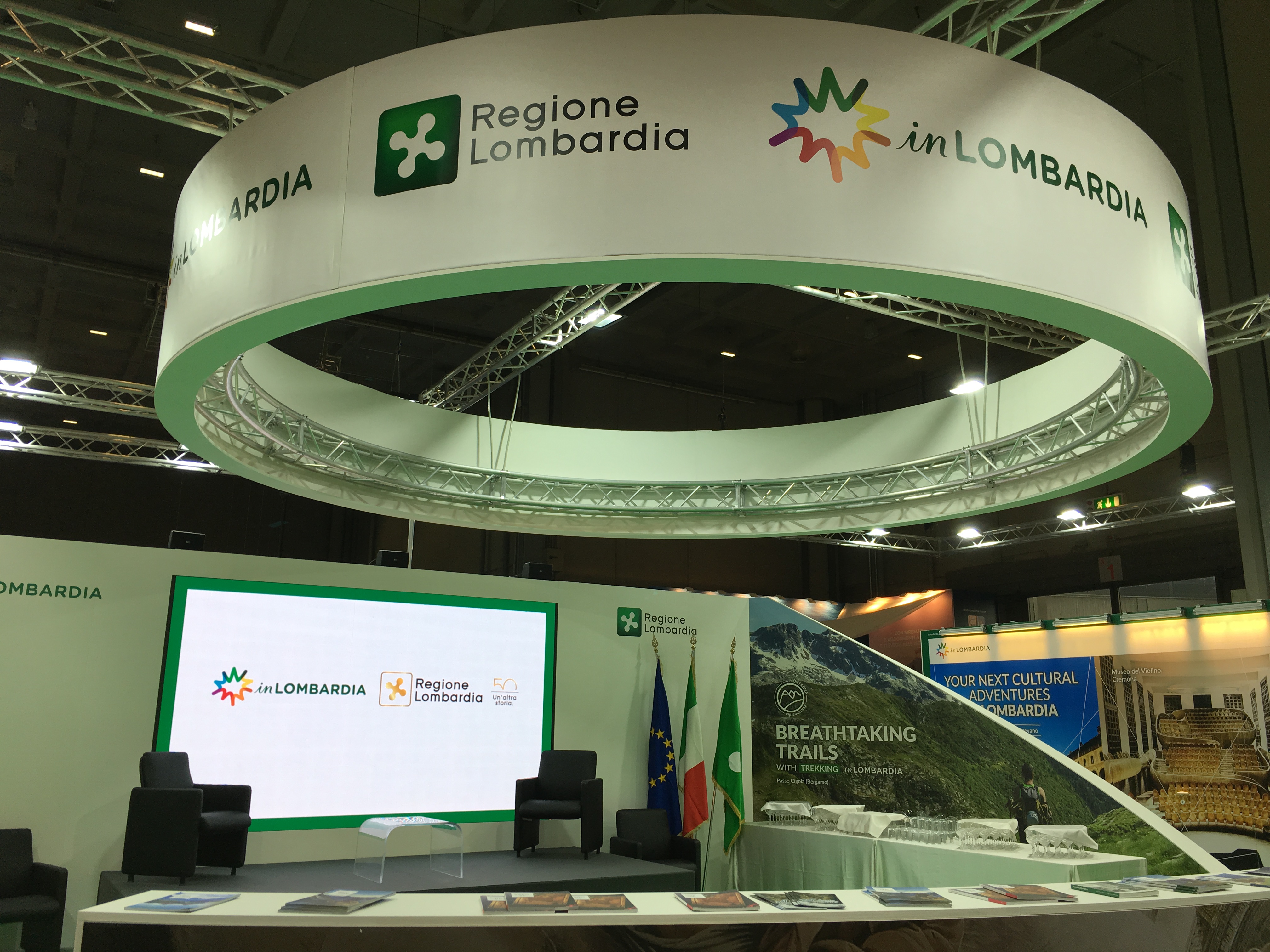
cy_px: 476
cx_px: 635
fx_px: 1064
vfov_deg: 48.2
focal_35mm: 29
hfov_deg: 61.7
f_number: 2.2
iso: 25
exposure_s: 1/100
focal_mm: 4.15
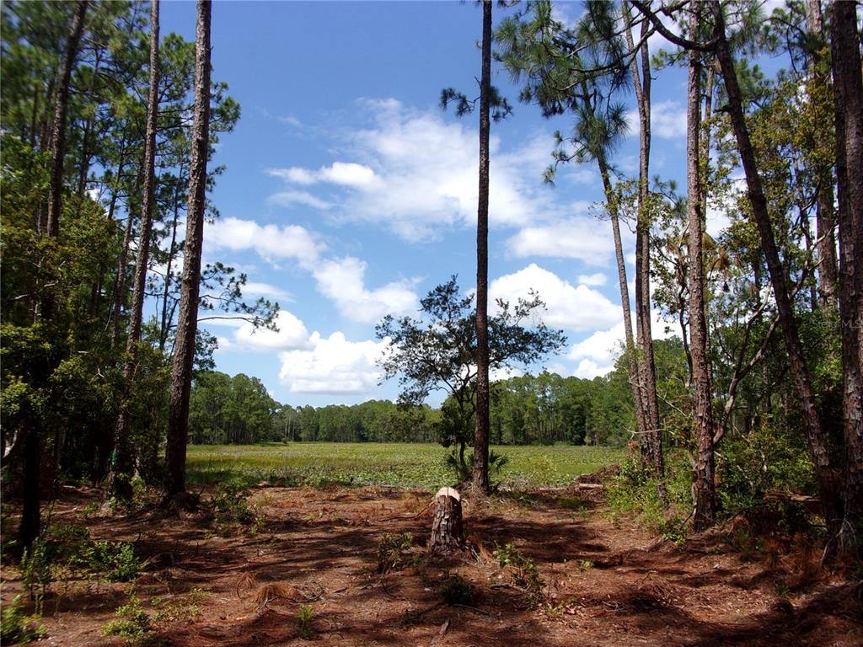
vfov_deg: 49.7
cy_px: 324
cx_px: 432
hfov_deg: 63.4
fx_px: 698
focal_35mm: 28
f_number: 10.8
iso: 80
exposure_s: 1/90
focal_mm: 5.1
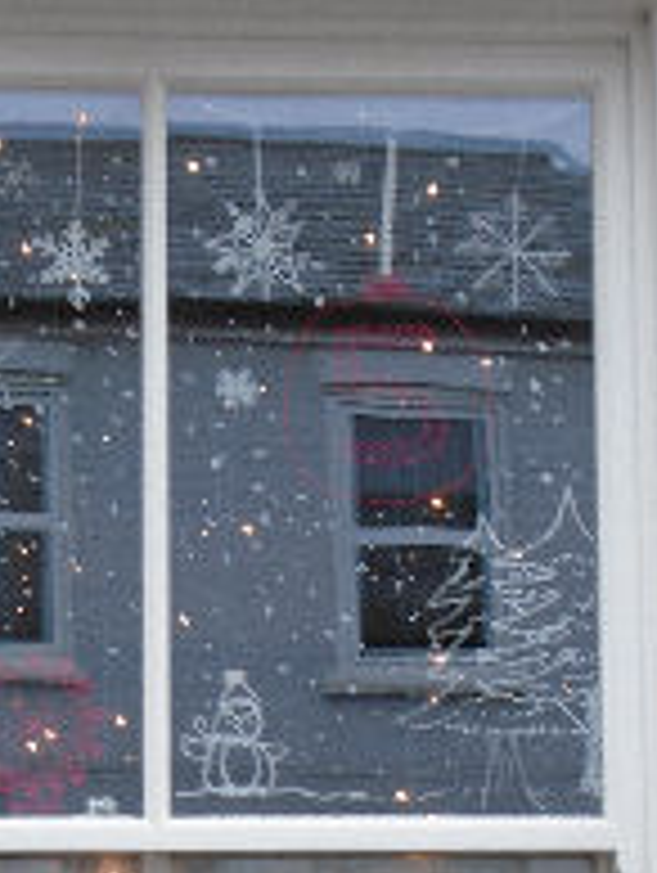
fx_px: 2247
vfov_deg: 21.4
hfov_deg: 16.6
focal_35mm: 89
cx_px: 187
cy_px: 814
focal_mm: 7.4
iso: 100
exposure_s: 1/40
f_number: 4.1
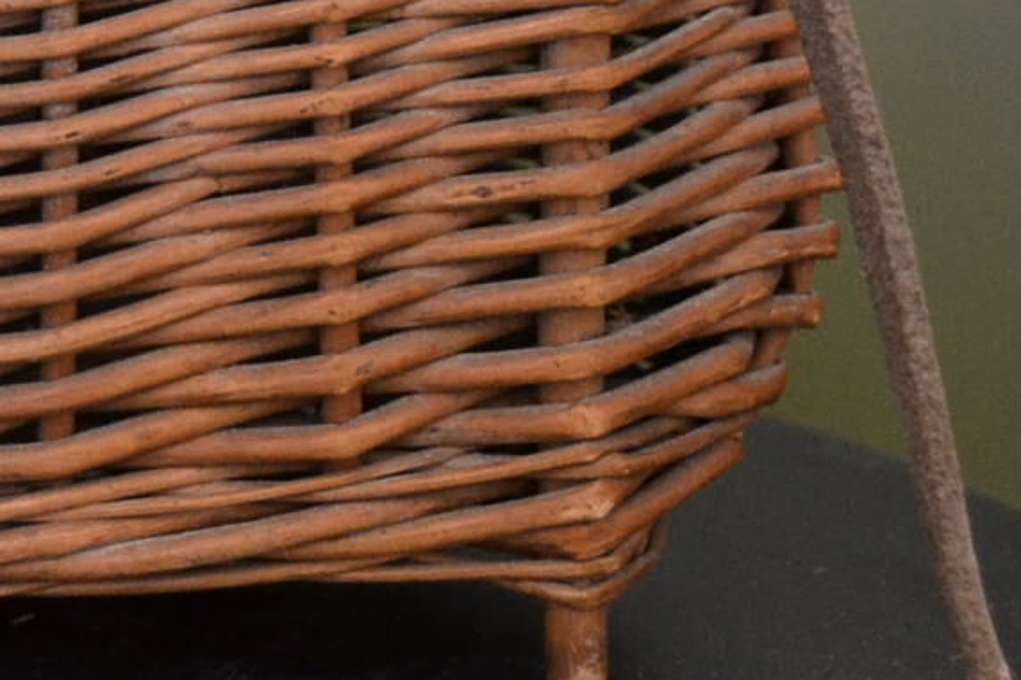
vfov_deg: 9.3
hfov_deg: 13.8
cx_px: -186
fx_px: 4111
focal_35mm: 145
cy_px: -173
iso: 1250
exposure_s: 1/60
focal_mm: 24
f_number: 4
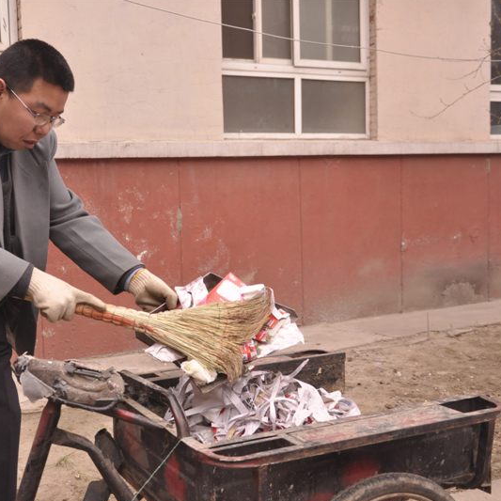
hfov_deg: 35.5
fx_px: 770
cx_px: 148
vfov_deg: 36.1
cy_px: 252
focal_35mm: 47
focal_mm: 24
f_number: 5
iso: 800
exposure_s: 1/800
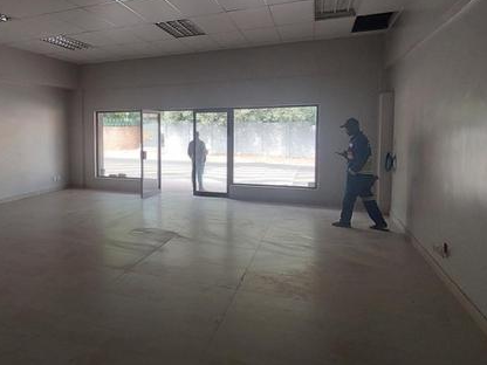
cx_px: 124
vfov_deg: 54.3
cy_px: 139
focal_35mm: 25
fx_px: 352
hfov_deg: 65.3
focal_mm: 1.74
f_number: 2.2
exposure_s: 1/100
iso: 100
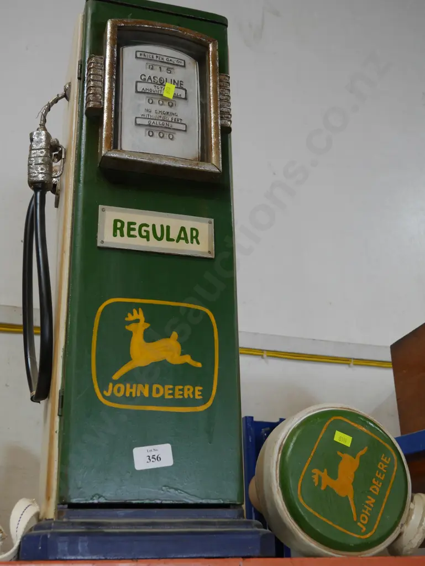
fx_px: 687
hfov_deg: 34.4
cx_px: 212
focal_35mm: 42
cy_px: 283
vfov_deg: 44.8
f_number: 4.6
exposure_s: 1/60
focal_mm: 21
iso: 500
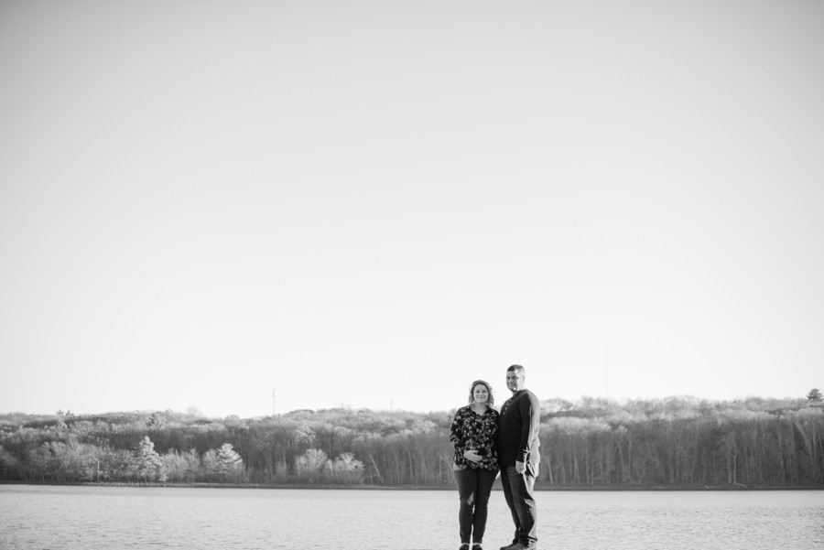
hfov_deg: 39.6
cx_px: 412
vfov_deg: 27.0
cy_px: 275
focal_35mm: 50
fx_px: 1145
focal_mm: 50
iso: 640
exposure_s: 1/4000
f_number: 2
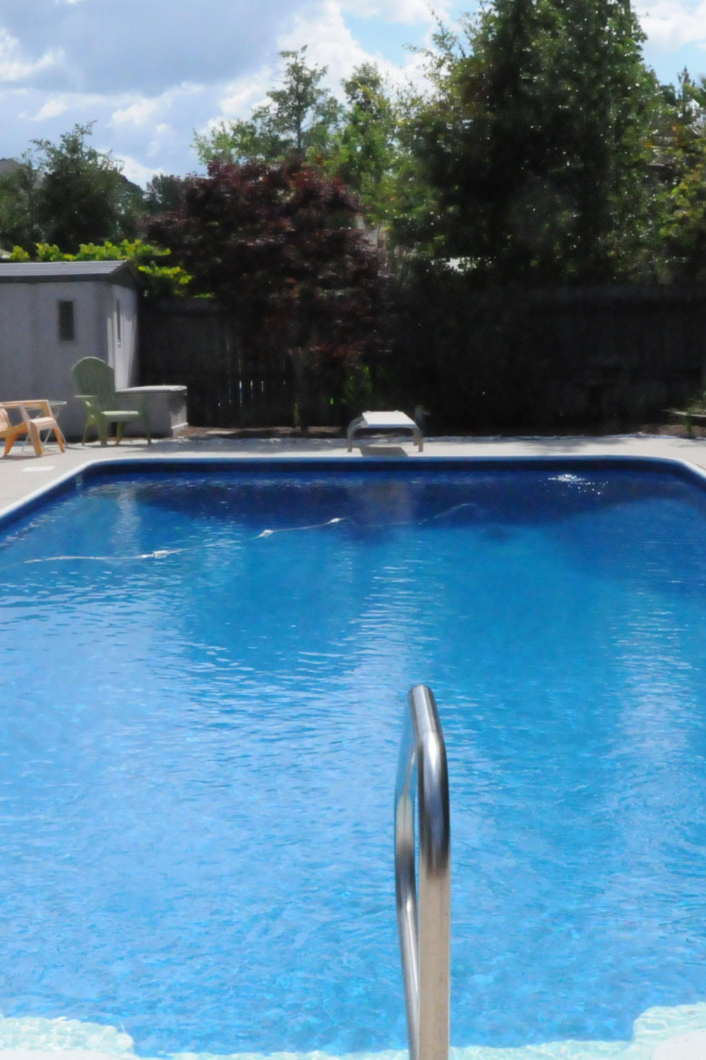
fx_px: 1470
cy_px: 555
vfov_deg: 39.6
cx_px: 406
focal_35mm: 50
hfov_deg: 27.0
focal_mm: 17
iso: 3200
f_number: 20
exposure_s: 1/1600
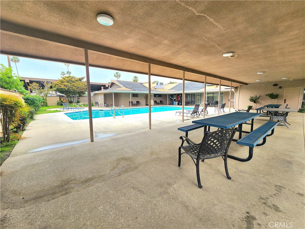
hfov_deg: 106.2
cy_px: 114
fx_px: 115
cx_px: 152
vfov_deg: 89.9
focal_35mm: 13
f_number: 2.2
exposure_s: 1/256
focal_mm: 2.2
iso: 50
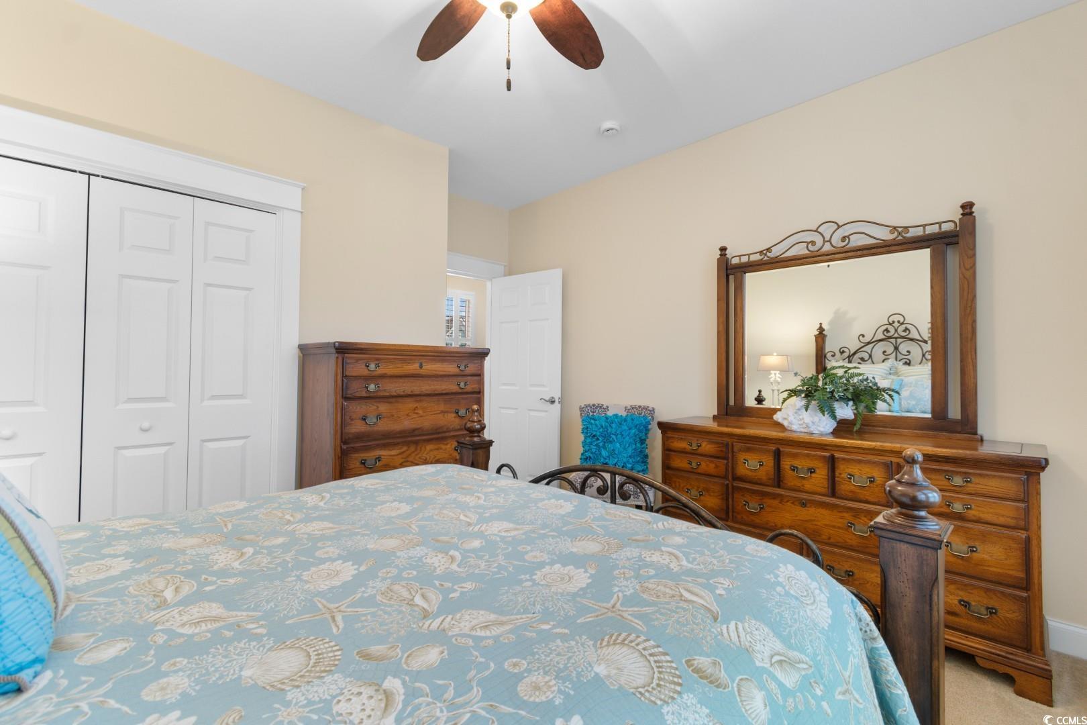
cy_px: 362
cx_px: 544
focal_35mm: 15
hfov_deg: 100.4
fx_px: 453
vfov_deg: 77.3
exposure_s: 1/4
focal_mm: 10
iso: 100
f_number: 4.5
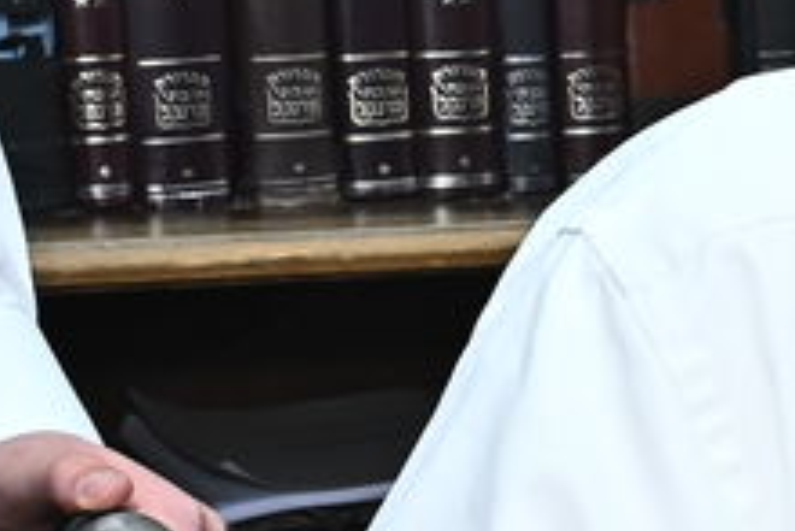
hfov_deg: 9.5
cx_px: 1796
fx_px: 4353
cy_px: 307
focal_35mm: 197
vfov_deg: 7.0
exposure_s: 1/160
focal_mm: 31
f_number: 10
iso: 1600
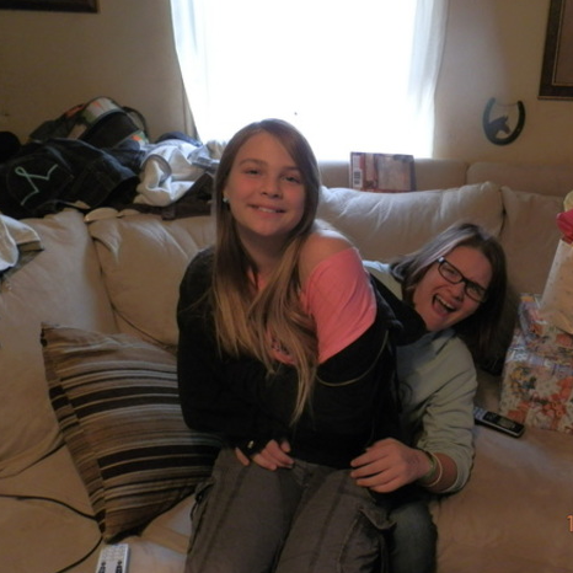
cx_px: 339
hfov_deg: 48.2
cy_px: 291
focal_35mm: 34
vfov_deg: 48.4
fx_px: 637
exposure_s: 1/20
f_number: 3.1
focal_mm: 5
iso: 200
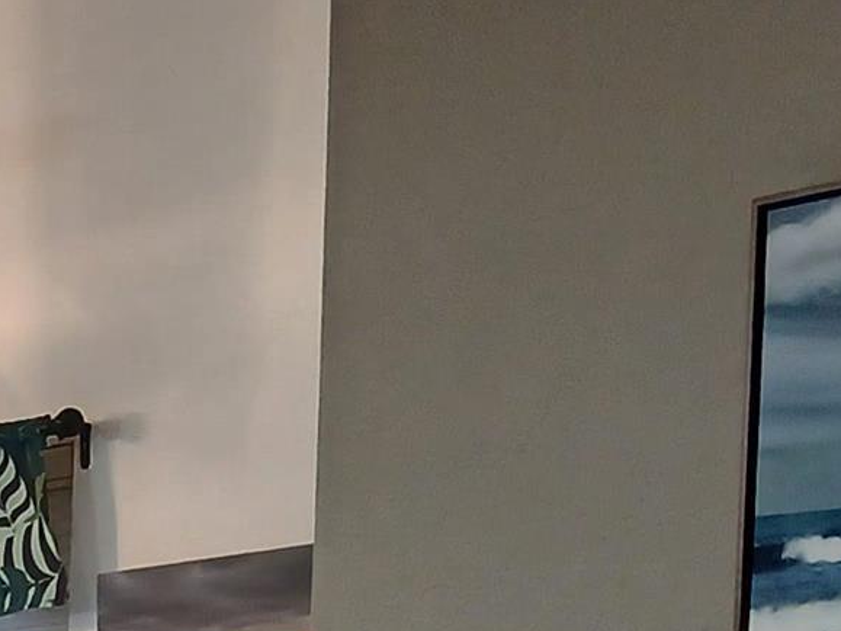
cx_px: -866
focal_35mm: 138
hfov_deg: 12.5
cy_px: 1415
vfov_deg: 9.7
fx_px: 3352
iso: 160
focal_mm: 3.98
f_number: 1.8
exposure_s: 1/60
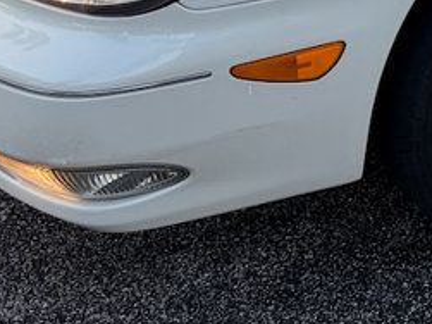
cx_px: 642
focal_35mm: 98
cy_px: -250
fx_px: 1222
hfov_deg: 18.0
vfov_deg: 13.6
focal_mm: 6.76
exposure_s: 1/617
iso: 80
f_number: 1.78
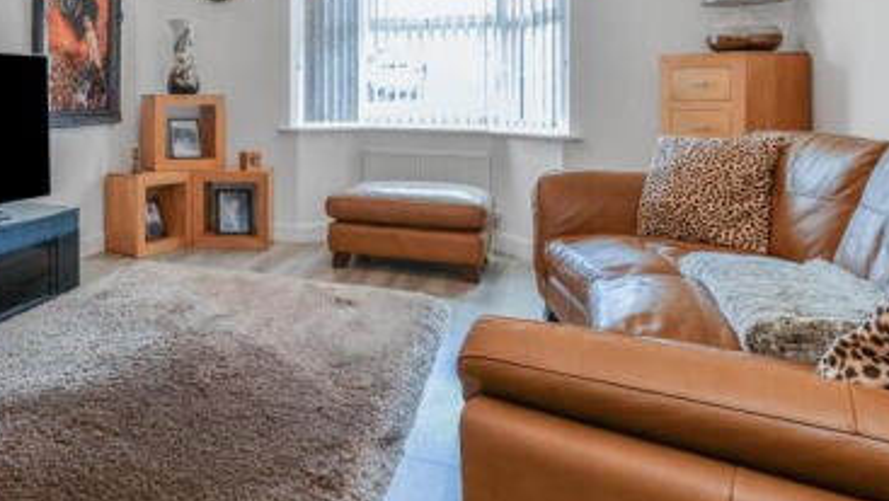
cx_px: 194
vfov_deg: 40.0
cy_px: 105
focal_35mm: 28
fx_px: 660
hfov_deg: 62.8
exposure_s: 1/4
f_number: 8
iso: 100
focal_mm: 15
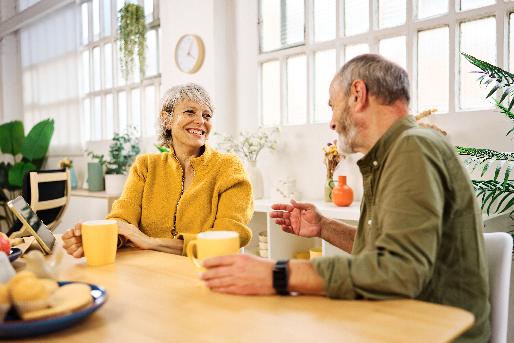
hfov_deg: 54.4
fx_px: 500
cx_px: 257
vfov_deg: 37.9
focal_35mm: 35
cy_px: 172
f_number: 2
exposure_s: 1/250
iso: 400
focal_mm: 35
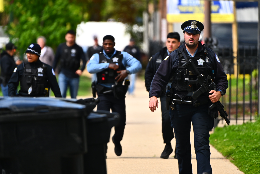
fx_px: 3611
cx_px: 130
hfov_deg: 4.1
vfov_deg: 2.7
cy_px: 87
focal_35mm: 500
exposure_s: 1/800
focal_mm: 500
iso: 320
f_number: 5.6
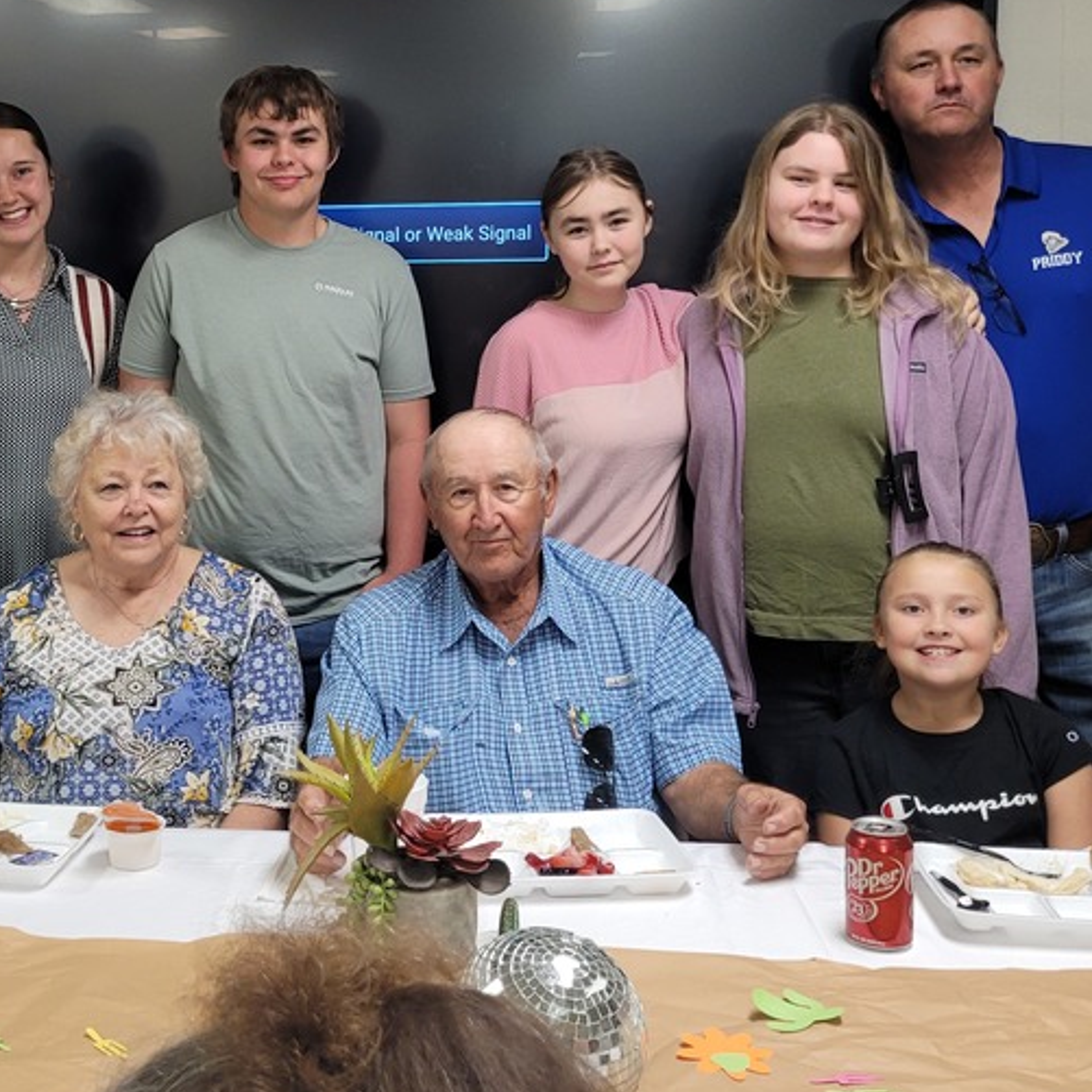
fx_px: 1677
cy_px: 421
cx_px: 292
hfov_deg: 35.4
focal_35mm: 47
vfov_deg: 35.9
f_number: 1.8
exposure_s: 1/120
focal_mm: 5.4
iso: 200
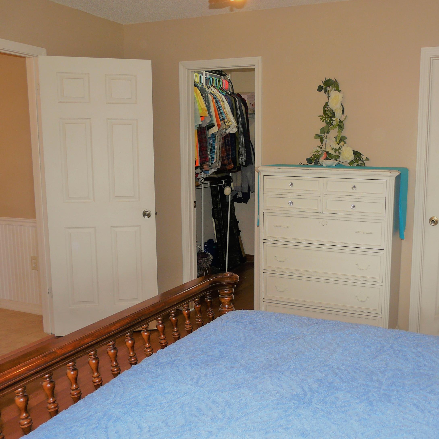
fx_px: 488
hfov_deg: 47.9
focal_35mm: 34
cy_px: 216
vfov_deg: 48.4
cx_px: 283
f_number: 2.8
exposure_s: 1/30
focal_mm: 4.6
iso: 100
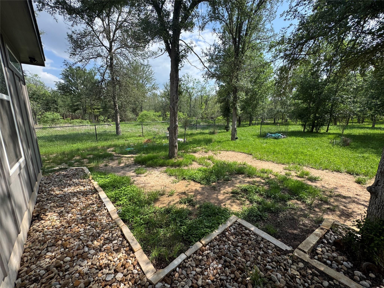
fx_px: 155
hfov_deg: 102.1
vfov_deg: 85.7
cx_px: 192
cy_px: 144
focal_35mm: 14
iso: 50
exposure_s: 1/831
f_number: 2.2
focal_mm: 2.22
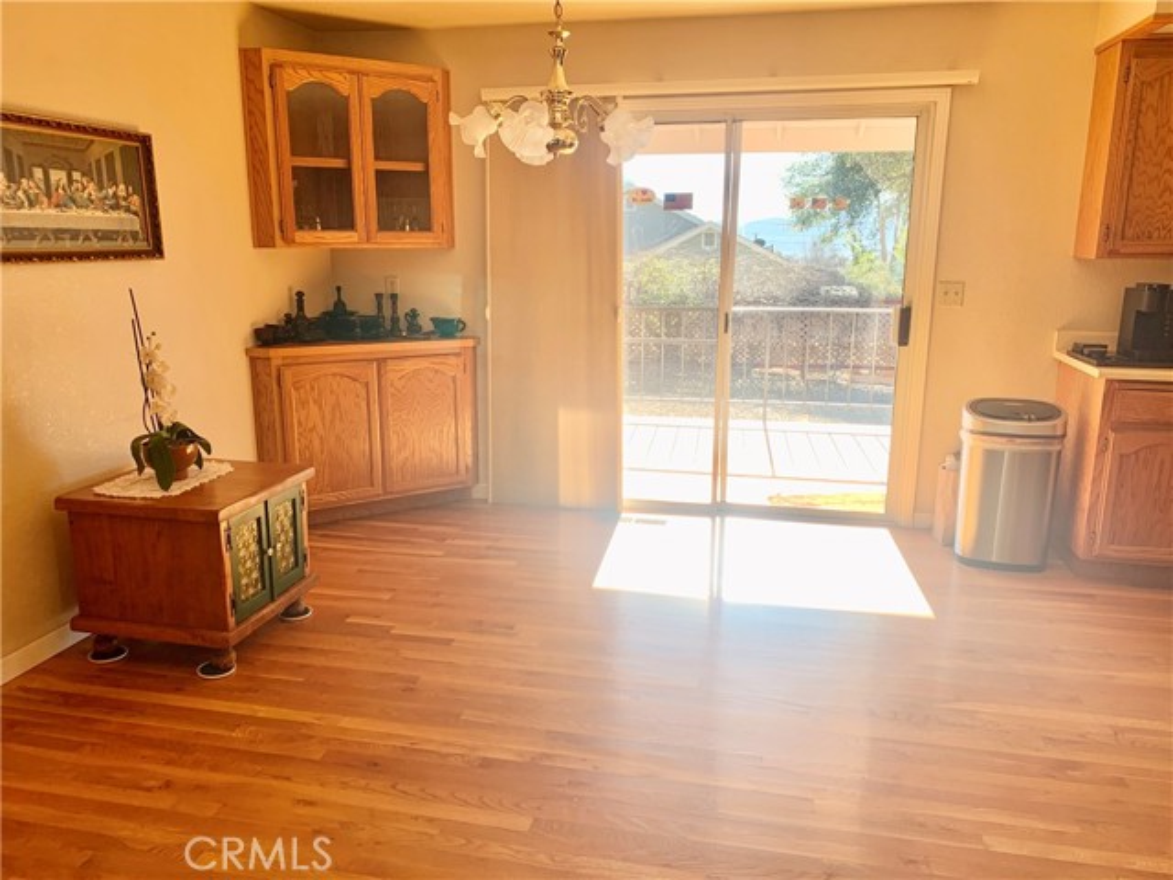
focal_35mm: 26
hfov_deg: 67.3
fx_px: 881
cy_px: 440
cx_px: 586
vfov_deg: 53.1
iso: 25
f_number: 1.8
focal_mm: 4.25
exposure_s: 1/122
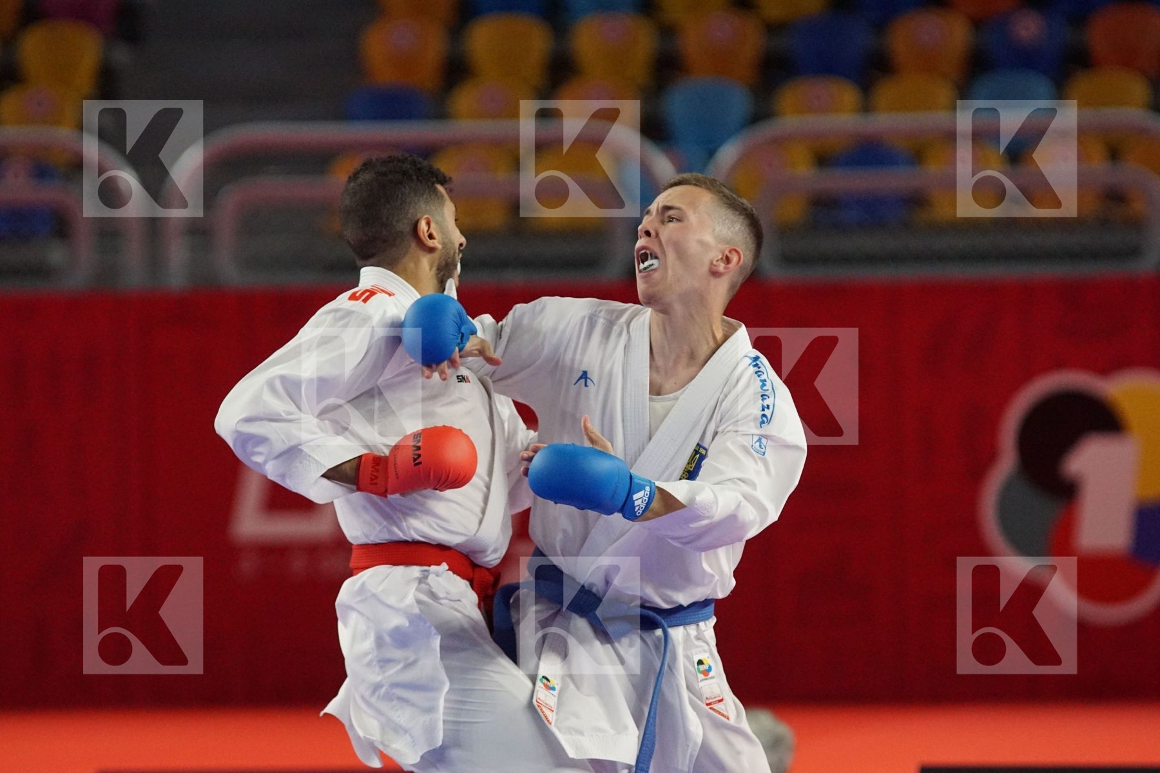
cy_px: 386
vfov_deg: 5.1
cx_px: 580
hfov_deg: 7.6
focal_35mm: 270
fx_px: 8699
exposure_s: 1/2000
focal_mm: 180
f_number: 2.8
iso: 3200
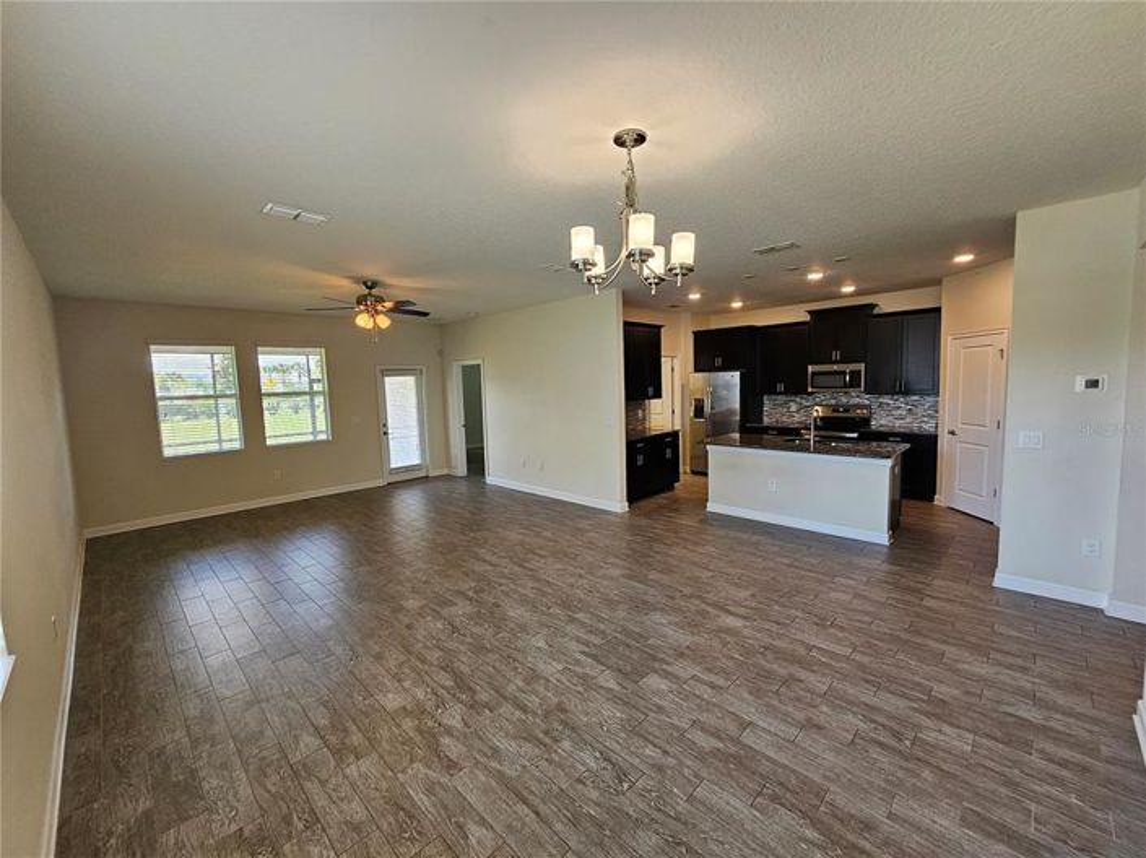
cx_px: 573
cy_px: 429
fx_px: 430
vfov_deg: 89.9
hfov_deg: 106.2
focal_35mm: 13
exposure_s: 1/60
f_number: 2.2
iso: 80
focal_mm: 2.2
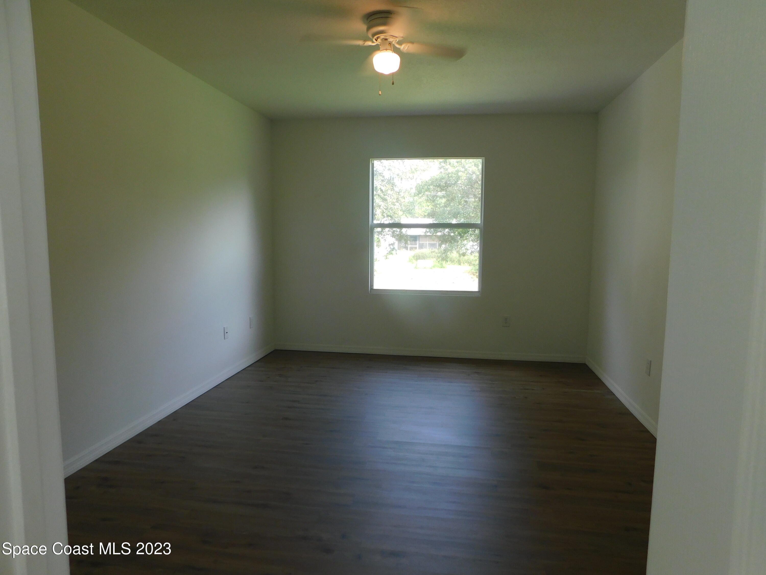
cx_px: 383
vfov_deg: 58.9
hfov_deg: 73.9
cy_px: 288
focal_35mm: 23
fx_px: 509
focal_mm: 4
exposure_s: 1/100
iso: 125
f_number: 3
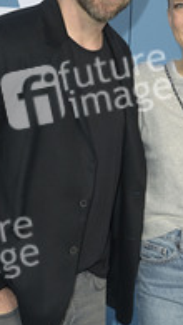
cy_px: 173
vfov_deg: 20.7
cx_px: 135
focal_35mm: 103
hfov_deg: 11.8
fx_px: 887
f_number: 6.3
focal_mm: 48
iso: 500
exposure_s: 1/250
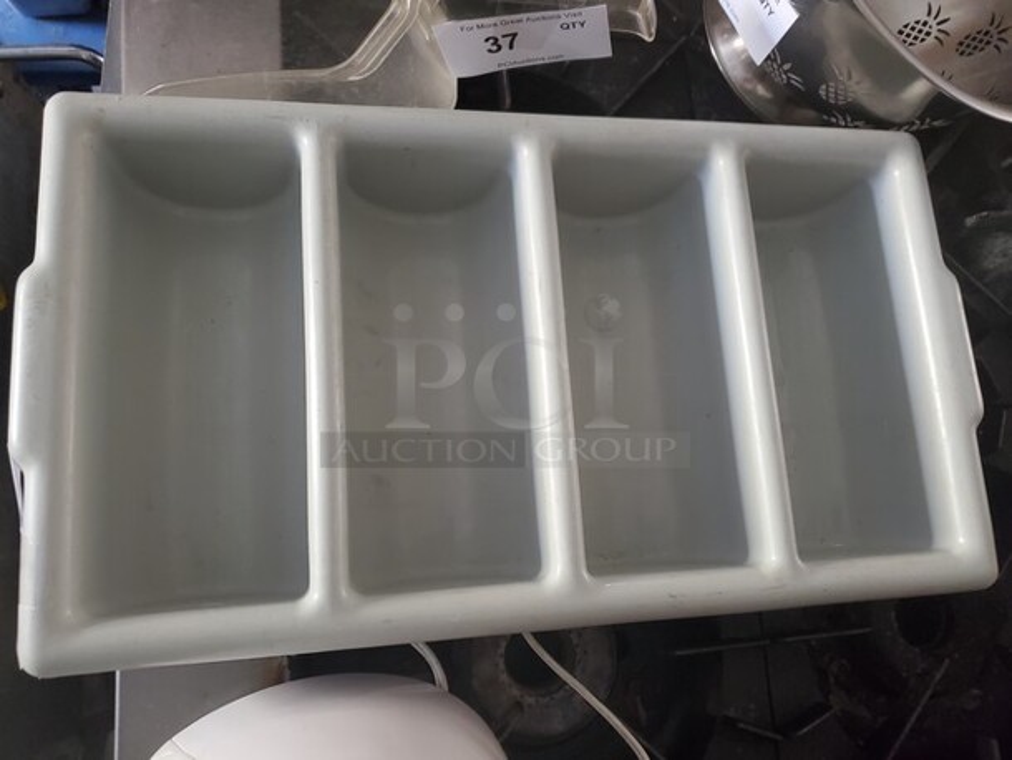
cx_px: 506
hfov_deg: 67.3
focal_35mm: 26
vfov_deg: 53.1
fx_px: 760
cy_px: 380
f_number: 1.5
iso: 500
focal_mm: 4.3
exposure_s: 1/40
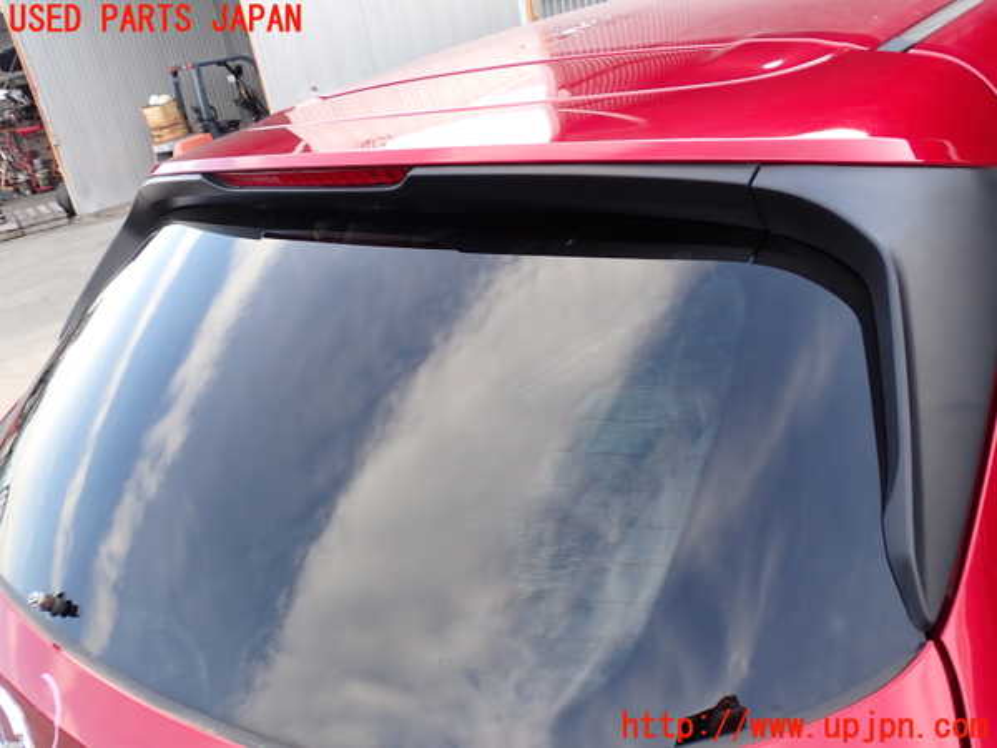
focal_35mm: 30
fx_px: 864
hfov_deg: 60.0
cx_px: 498
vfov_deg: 46.8
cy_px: 374
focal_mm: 5.4
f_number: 3.2
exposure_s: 1/60
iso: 100
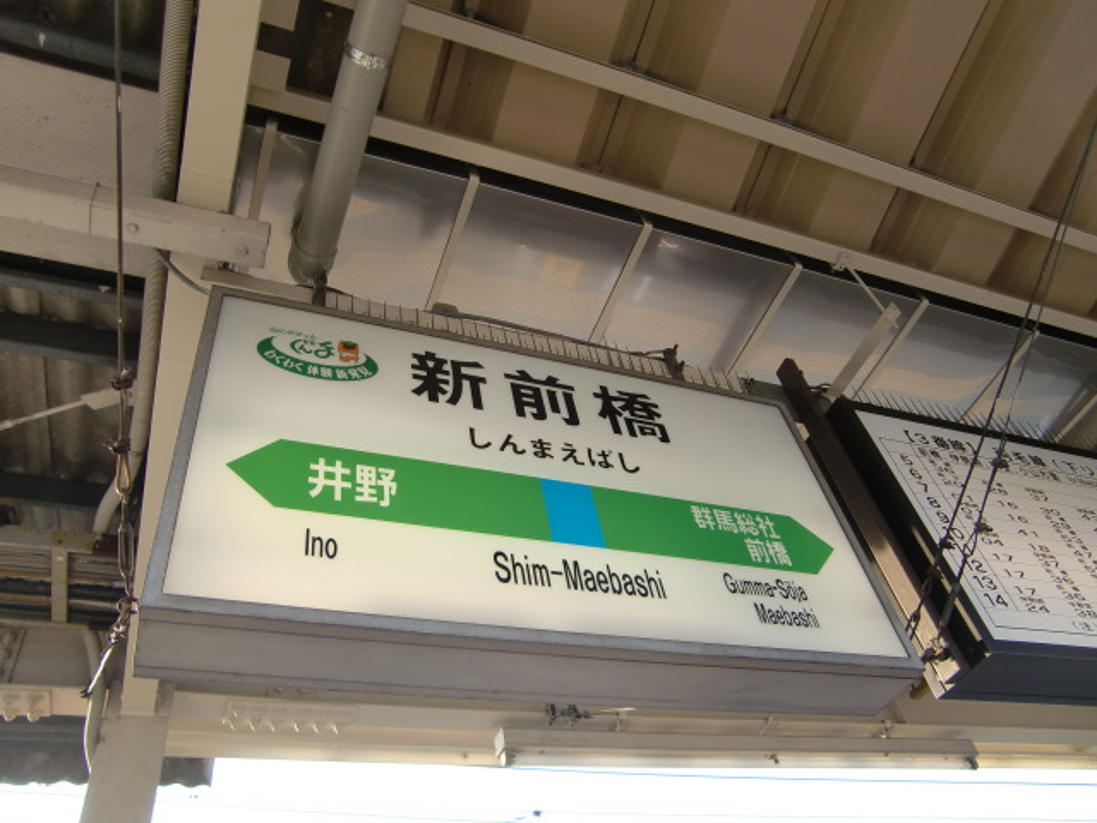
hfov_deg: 63.4
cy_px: 412
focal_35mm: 28
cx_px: 548
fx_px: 887
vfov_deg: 49.7
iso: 64
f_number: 2.6
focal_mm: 4.9
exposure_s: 1/125
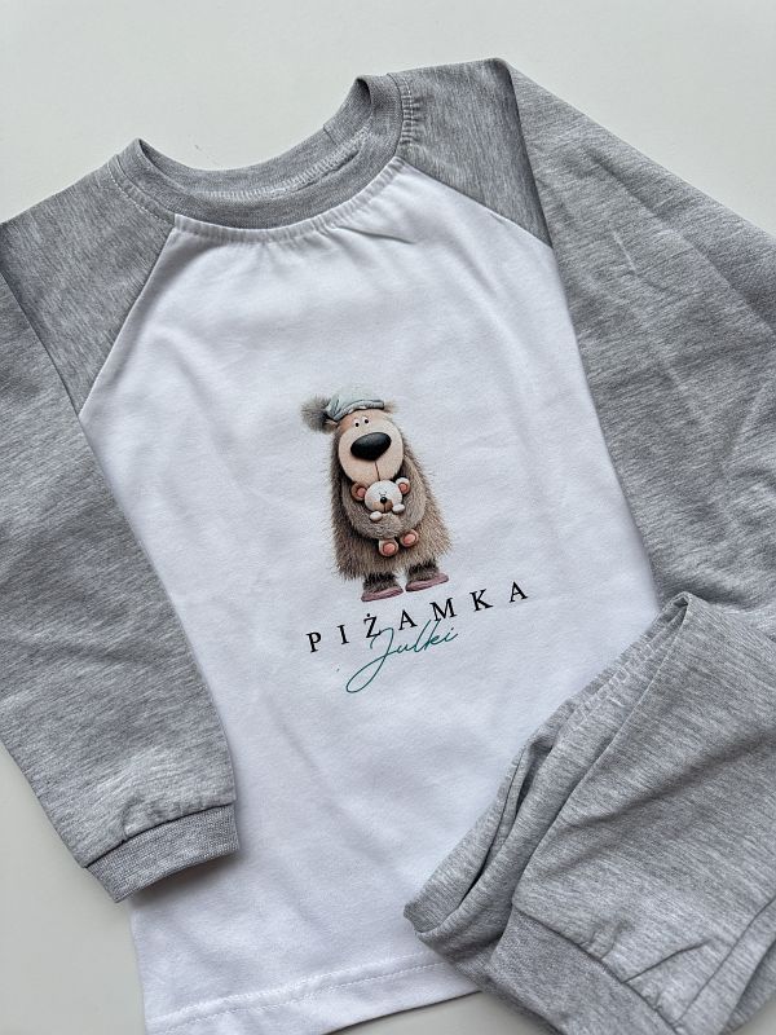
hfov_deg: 56.8
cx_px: 388
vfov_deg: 71.6
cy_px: 518
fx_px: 717
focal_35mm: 24
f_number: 1.78
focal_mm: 6.76
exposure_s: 1/56
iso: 200
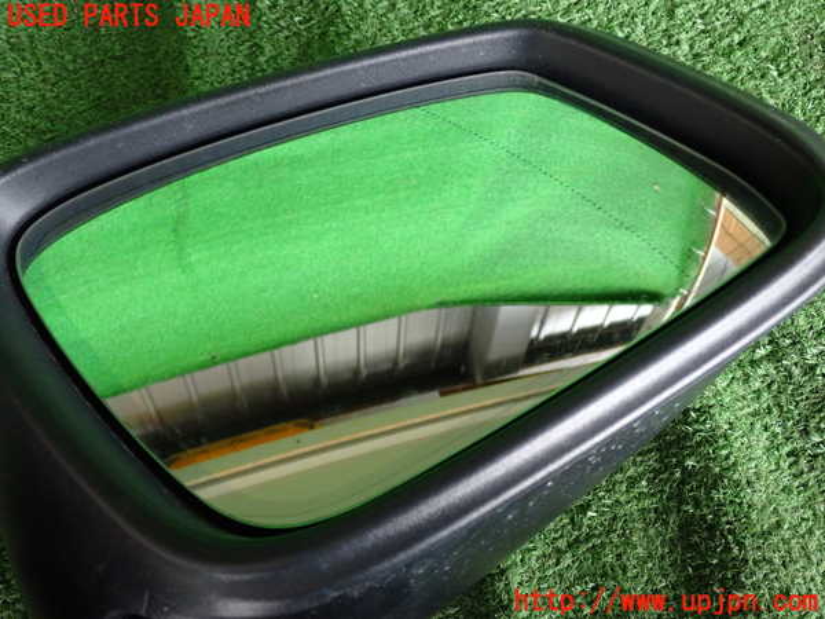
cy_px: 310
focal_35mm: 36
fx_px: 858
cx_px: 412
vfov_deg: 39.7
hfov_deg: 51.4
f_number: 2.5
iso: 640
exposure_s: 1/125
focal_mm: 6.37
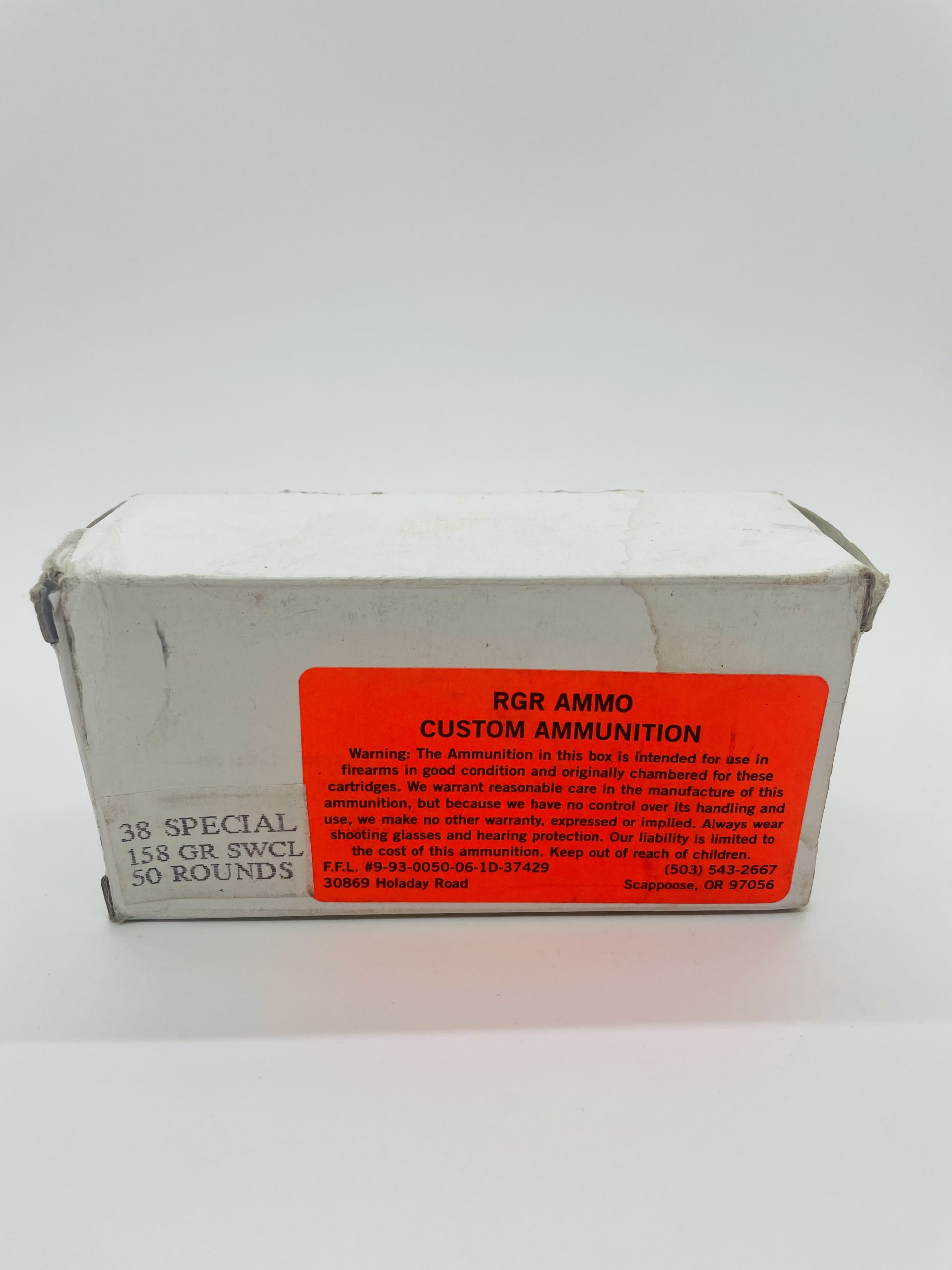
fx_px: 953
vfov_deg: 67.3
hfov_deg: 53.1
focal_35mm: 26
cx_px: 476
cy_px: 635
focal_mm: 4.2
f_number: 1.6
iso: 32
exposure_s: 1/461
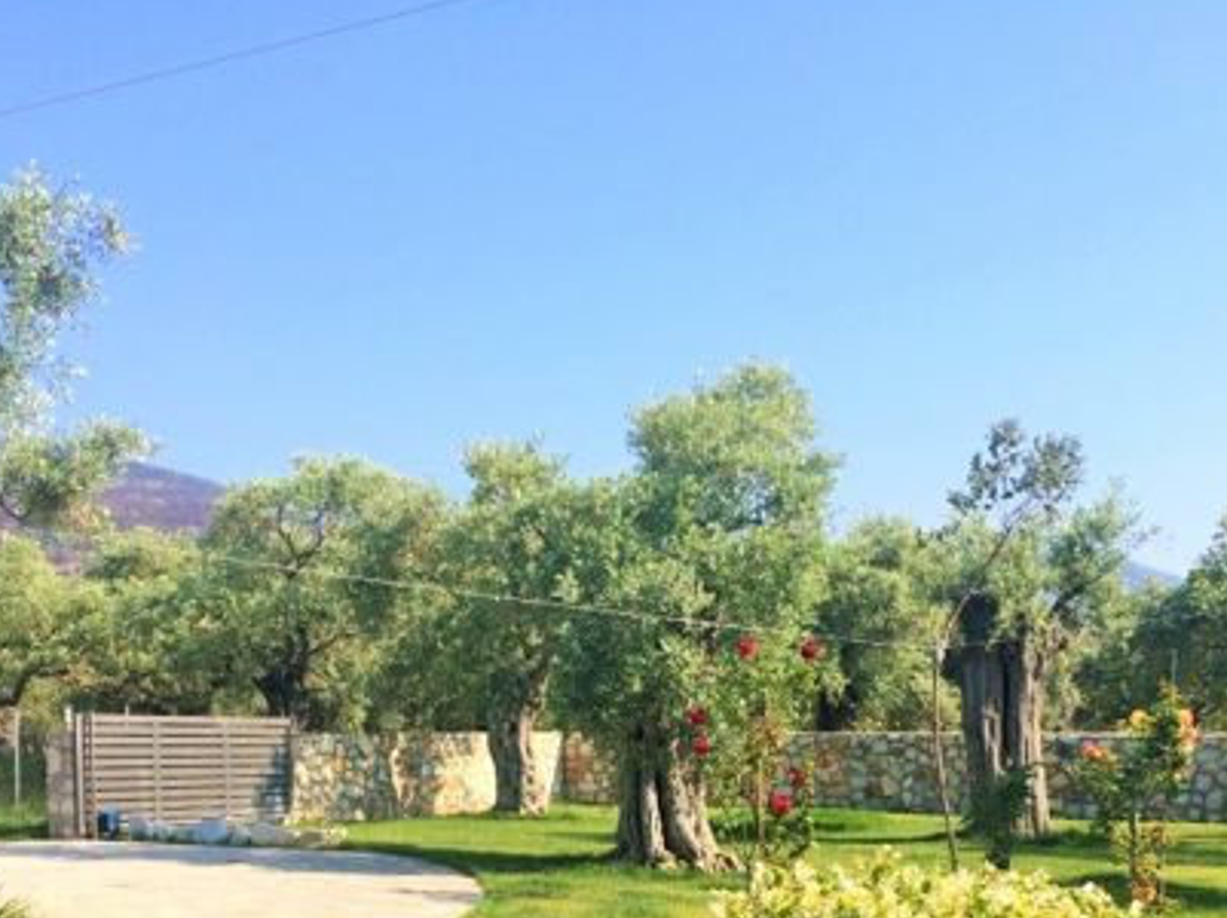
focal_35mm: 51
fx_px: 1806
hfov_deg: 37.5
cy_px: 796
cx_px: 620
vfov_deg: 27.6
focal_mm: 4.15
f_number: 2.2
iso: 32
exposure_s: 1/1520
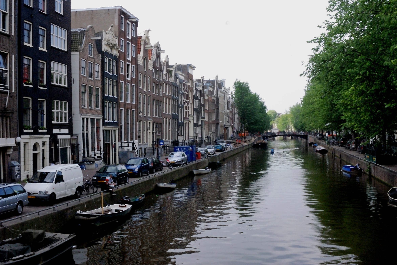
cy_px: 130
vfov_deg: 31.2
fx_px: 474
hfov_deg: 45.4
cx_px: 195
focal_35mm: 43
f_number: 22
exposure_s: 1/125
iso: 1600
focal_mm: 28
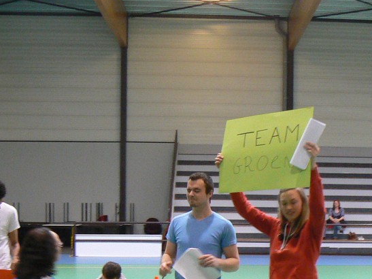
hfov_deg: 24.2
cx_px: 310
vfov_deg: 18.4
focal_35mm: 79
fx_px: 849
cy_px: 237
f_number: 2.8
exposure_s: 1/25
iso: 200
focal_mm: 6
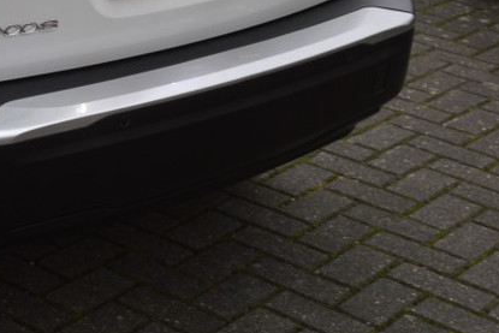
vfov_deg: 12.2
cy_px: -17
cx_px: -109
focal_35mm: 111
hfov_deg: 17.5
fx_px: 1539
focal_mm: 30
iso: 400
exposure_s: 1/60
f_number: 4.2
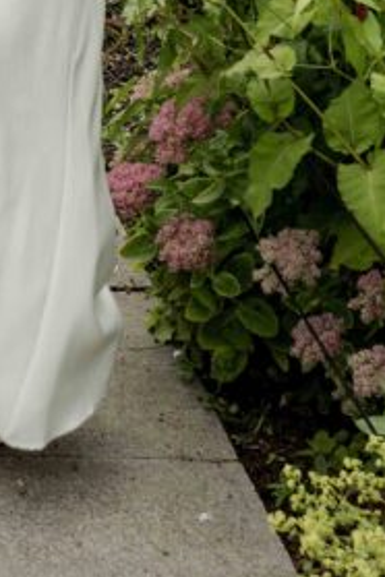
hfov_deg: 9.2
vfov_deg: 13.1
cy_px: -399
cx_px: -260
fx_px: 2317
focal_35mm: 144
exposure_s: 1/200
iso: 125
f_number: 5.6
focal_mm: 39.4
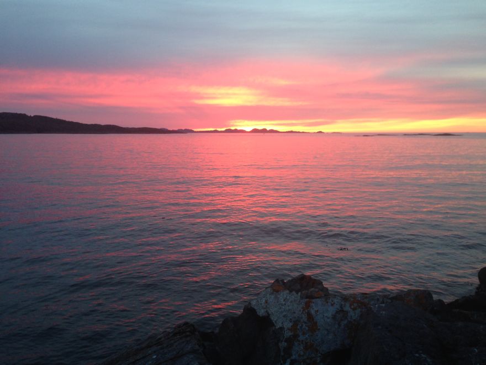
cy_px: 182
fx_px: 463
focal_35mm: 33
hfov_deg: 55.4
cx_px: 243
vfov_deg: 42.9
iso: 64
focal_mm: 4.12
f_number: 2.4
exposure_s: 1/20
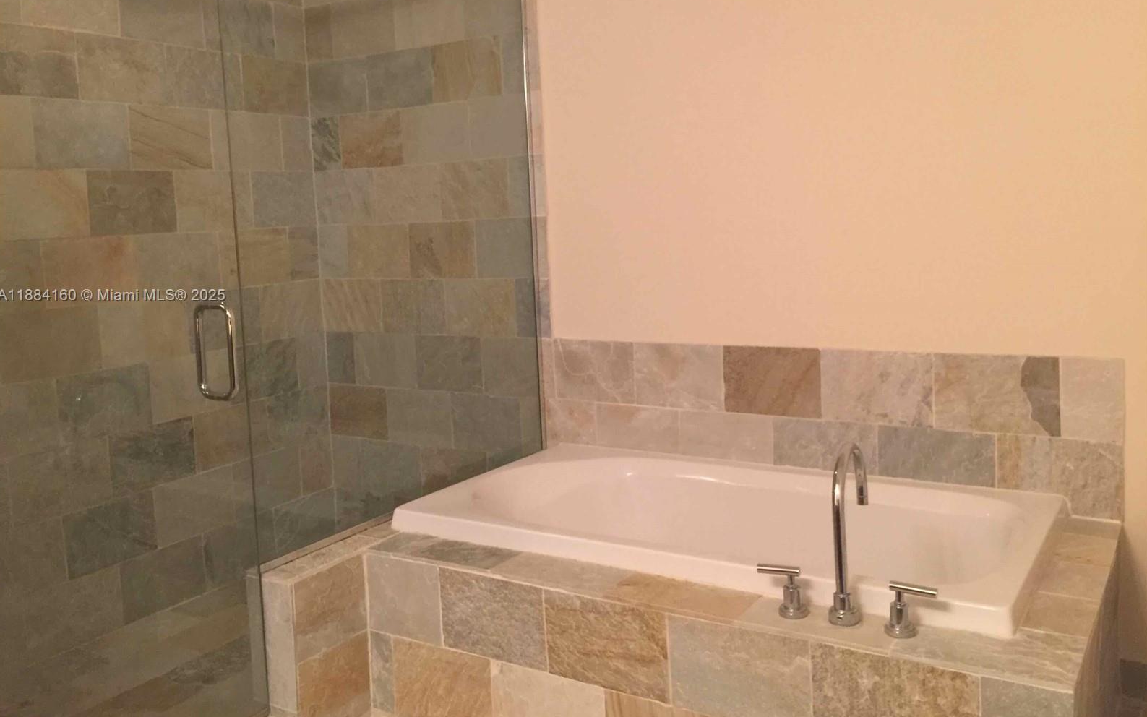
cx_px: 572
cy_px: 296
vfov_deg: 40.5
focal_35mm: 31
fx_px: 969
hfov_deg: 61.2
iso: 100
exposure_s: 1/10
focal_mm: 4.15
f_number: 2.2
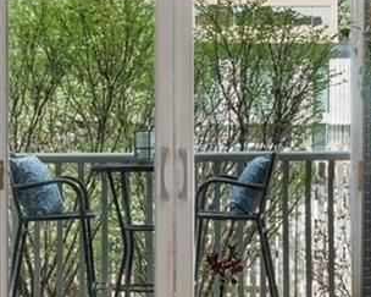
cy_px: 130
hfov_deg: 12.2
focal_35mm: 158
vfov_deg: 9.8
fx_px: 1734
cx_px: 175
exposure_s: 1/10
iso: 400
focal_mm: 32
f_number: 9
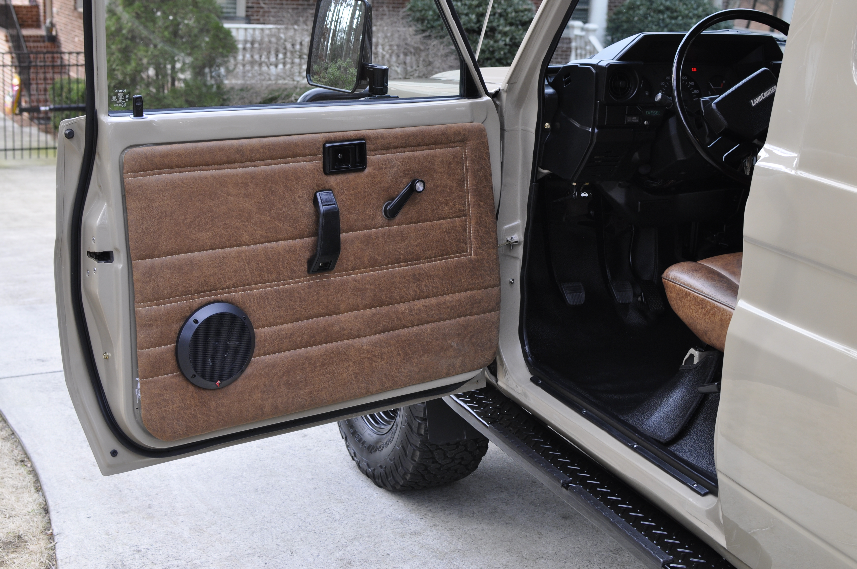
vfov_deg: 25.7
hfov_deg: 37.9
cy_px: 284
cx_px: 428
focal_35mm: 52
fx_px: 1248
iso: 400
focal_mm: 35
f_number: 5
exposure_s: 1/100
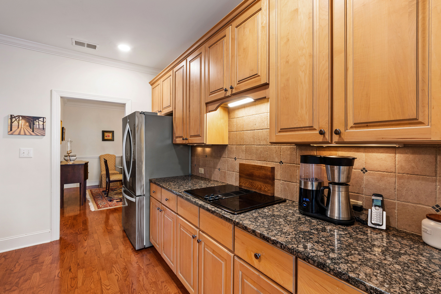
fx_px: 184
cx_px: 220
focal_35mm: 15
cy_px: 147
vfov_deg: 77.3
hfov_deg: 100.4
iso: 100
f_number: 8
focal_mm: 10
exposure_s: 1/1.67
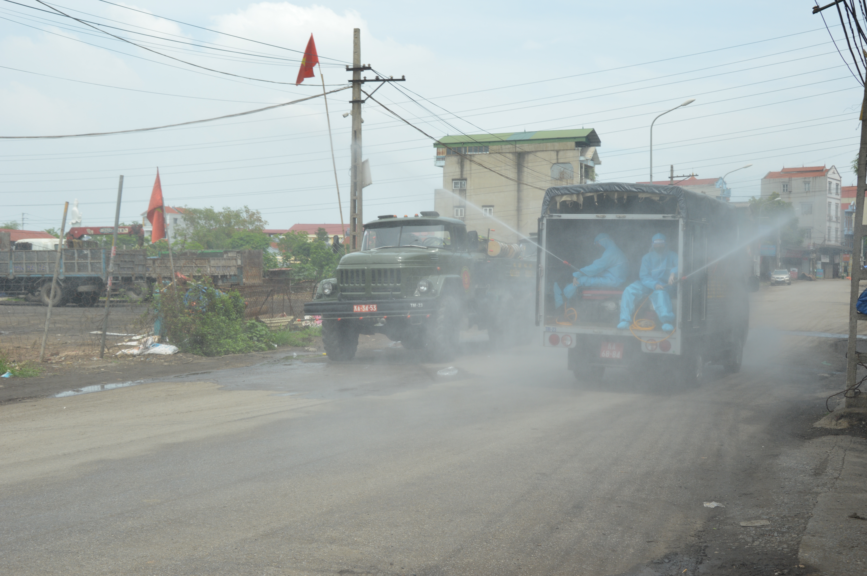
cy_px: 288
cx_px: 434
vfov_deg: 29.8
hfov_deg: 43.6
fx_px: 1083
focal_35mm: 45
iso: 100
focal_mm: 30
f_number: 8
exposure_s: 1/250
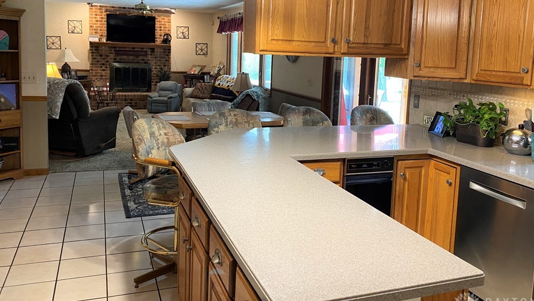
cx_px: 274
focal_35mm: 30
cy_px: 105
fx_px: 425
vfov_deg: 38.6
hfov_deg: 64.3
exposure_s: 1/60
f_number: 1.8
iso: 200
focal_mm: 4.25
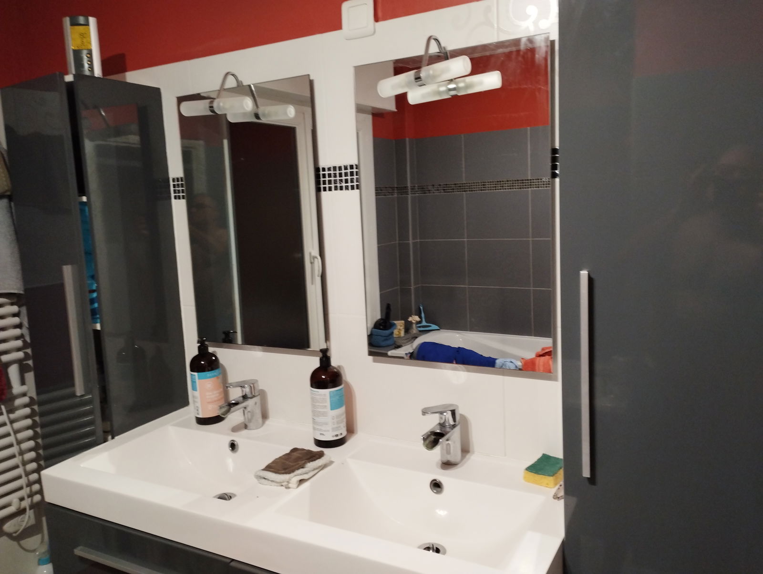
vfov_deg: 49.8
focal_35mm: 28
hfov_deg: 63.4
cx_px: 382
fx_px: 618
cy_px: 287
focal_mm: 4.27
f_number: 1.8
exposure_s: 1/25
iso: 534
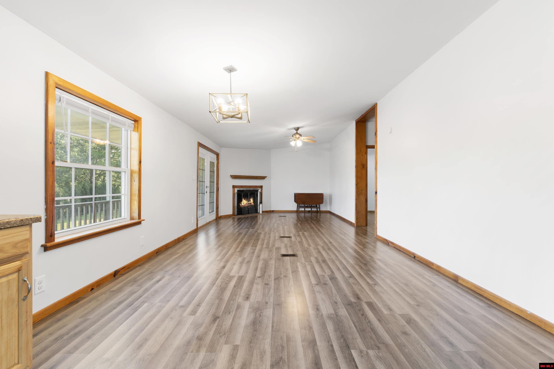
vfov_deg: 77.3
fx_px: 231
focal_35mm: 15
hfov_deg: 100.4
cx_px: 277
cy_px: 184
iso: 200
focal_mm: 10
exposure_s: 1/2
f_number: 9
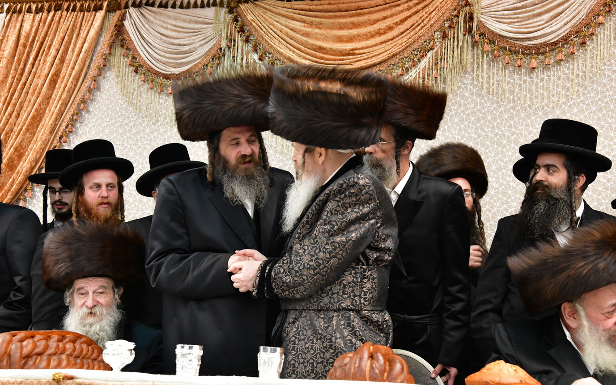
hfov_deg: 35.1
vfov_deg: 22.4
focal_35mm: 58
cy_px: 181
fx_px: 974
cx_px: 303
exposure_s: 1/100
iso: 2500
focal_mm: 56
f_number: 5.6
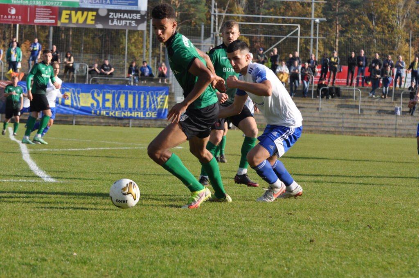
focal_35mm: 129
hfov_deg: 15.9
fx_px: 1499
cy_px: 139
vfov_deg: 10.6
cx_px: 210
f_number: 6.3
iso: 200
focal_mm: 86
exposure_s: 1/640
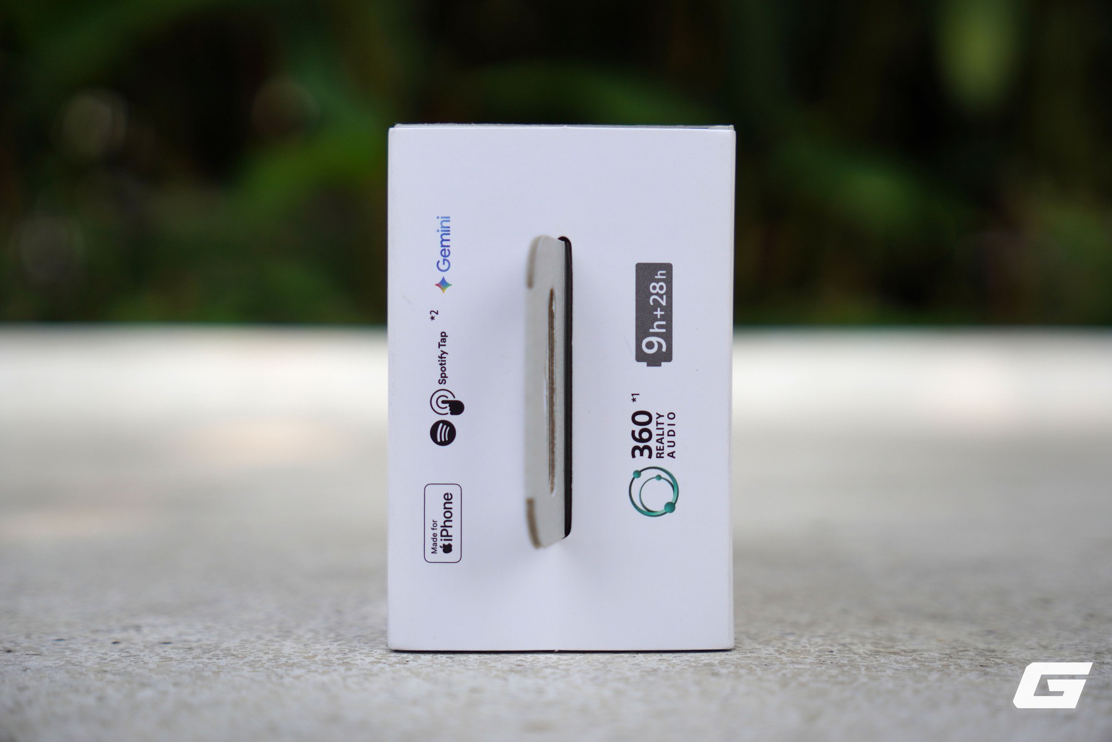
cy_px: 371
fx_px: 1585
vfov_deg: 26.3
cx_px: 556
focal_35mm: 51
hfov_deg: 38.7
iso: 100
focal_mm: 34.2
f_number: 2.8
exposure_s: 1/2500
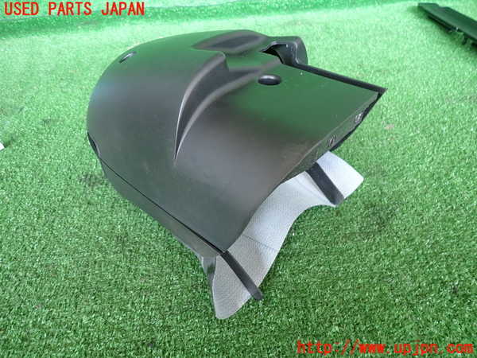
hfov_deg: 69.4
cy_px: 179
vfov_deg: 54.9
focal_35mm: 25
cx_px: 238
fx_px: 344
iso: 200
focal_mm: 4.5
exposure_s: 1/60
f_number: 2
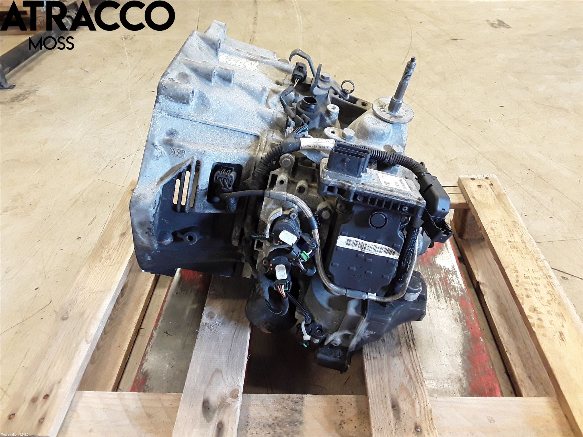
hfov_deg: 63.4
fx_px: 472
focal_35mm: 28
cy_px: 218
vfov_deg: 49.7
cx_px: 292
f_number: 1.9
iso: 160
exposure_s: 1/50
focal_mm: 2.91
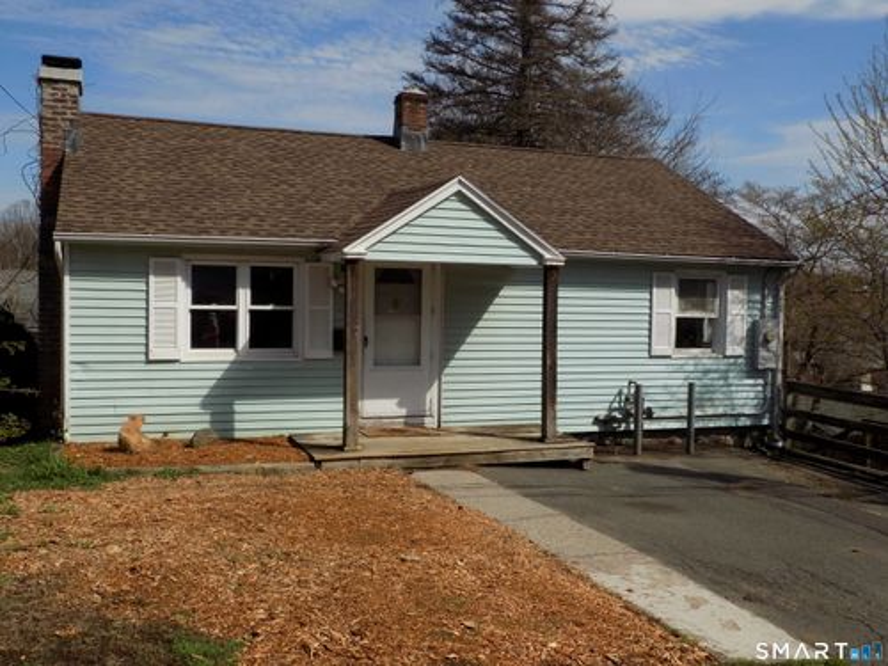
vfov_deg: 41.8
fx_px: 872
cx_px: 444
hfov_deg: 54.0
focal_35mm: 34
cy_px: 333
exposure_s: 1/1250
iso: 80
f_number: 3.4
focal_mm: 6.1
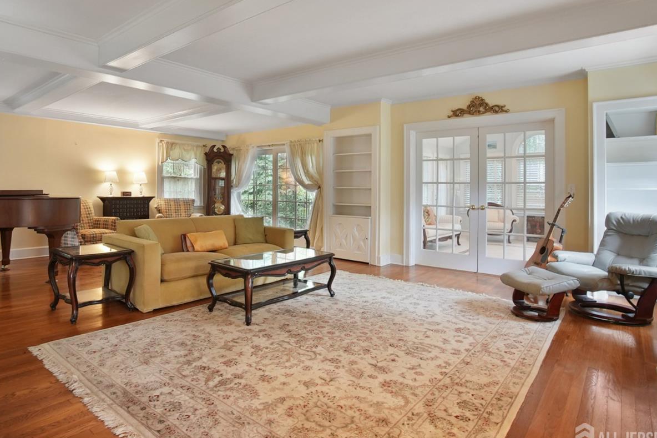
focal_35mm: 19
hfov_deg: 86.7
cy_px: 186
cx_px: 296
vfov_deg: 64.2
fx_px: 347
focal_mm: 10
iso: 1250
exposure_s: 1/10
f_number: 9
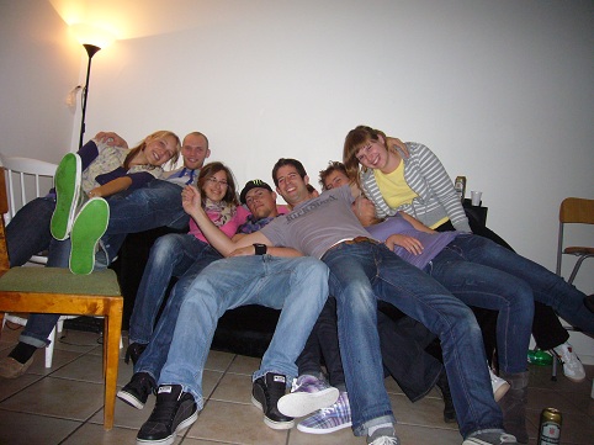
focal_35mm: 28
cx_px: 297
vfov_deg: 49.7
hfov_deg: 63.5
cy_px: 222
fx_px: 480
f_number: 2.8
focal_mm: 4.6
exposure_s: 1/30
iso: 200
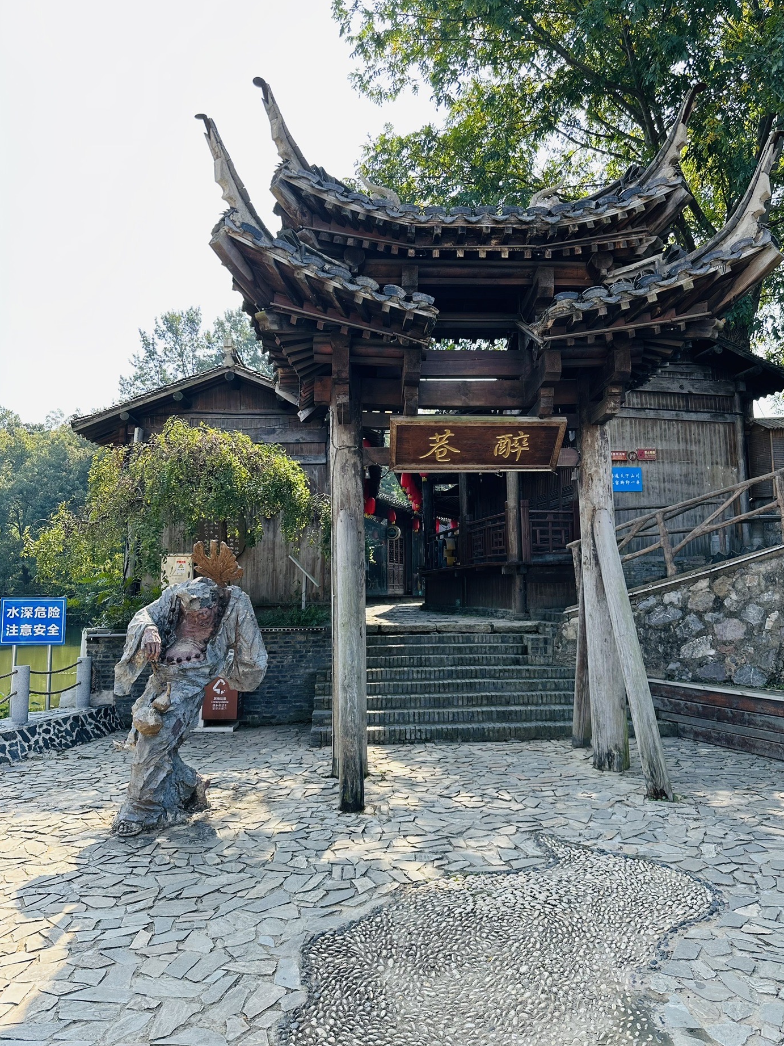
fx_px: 755
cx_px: 405
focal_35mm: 25
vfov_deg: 69.4
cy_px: 519
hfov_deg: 54.9
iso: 80
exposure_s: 1/1119
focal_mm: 6.86
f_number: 1.78
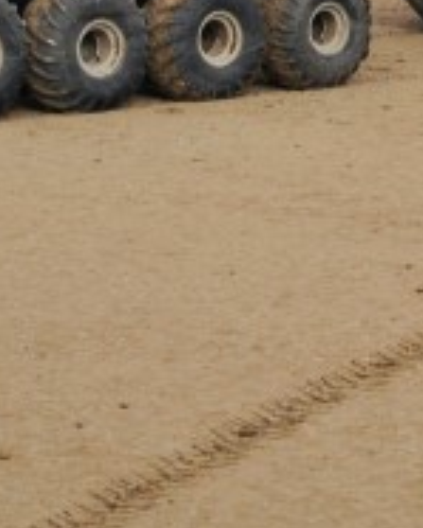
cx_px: 673
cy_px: -106
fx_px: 2267
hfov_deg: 10.2
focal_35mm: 145
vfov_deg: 12.9
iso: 200
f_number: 10
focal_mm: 24
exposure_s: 1/60
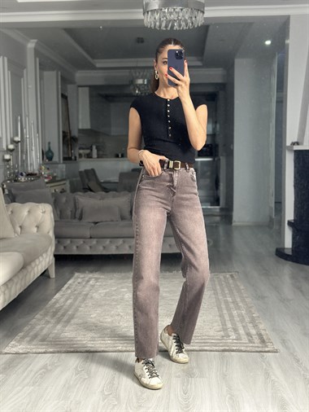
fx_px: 571
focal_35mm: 48
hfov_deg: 30.3
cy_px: 206
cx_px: 154
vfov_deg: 39.6
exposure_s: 1/50
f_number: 1.78
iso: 125
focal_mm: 6.86
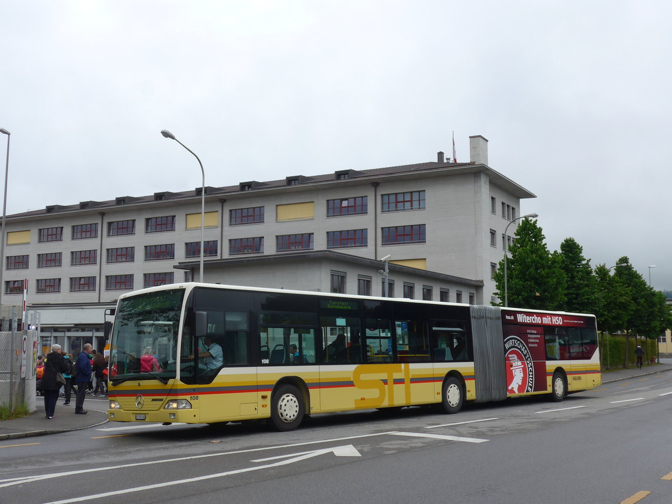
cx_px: 336
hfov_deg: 45.8
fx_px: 796
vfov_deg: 35.1
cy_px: 252
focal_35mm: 41
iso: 80
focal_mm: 8.4
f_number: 2.8
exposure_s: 1/400
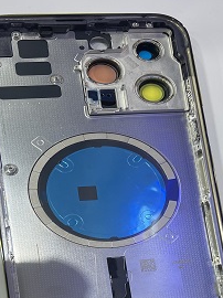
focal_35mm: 36
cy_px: 194
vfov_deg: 50.6
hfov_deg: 39.5
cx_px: 97
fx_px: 310
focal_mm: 5.1
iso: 80
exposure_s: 1/100
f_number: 1.6
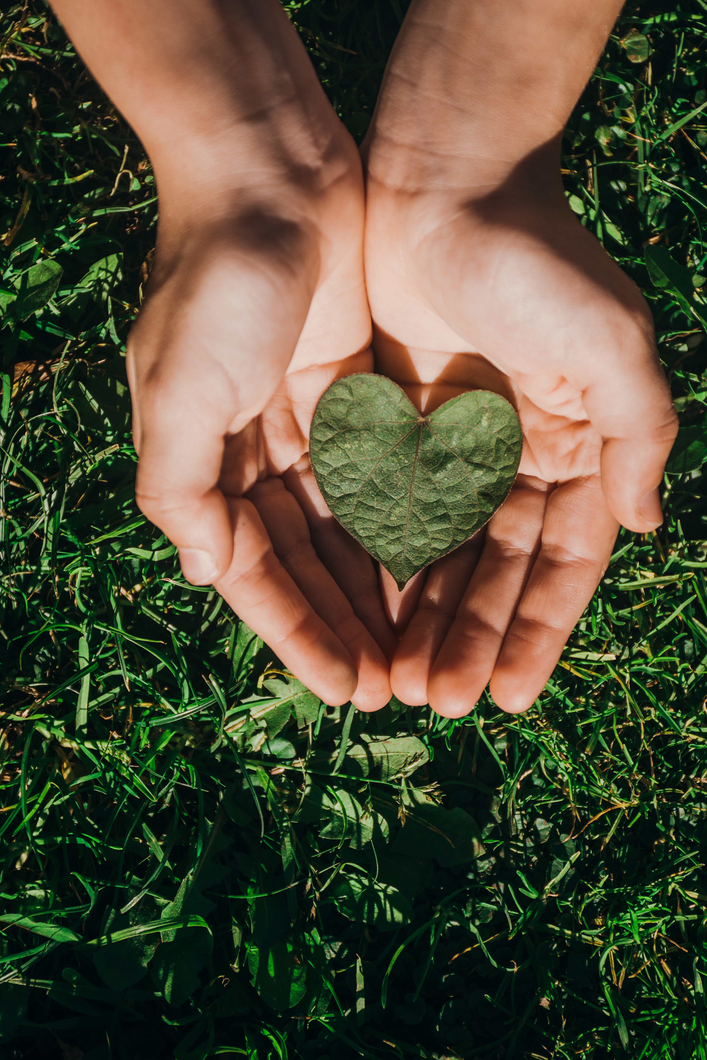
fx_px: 3093
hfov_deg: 13.0
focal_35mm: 105
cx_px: 354
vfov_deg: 19.5
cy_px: 530
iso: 200
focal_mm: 70
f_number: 7.1
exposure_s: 1/800
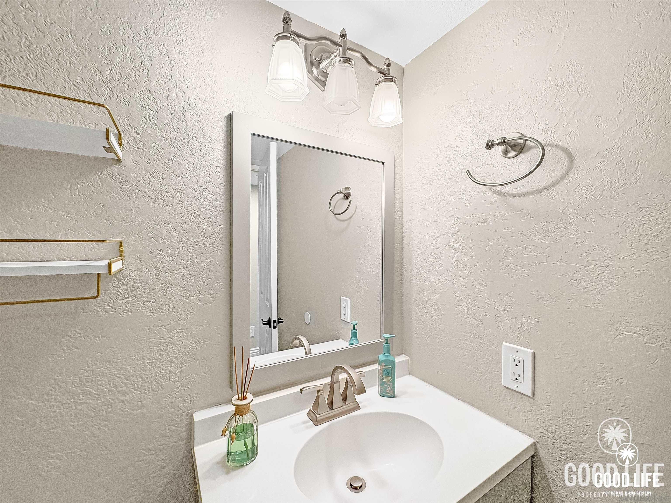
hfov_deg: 102.1
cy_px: 252
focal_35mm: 14
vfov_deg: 85.7
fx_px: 271
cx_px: 336
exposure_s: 1/120
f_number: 2.2
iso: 200
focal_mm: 2.22
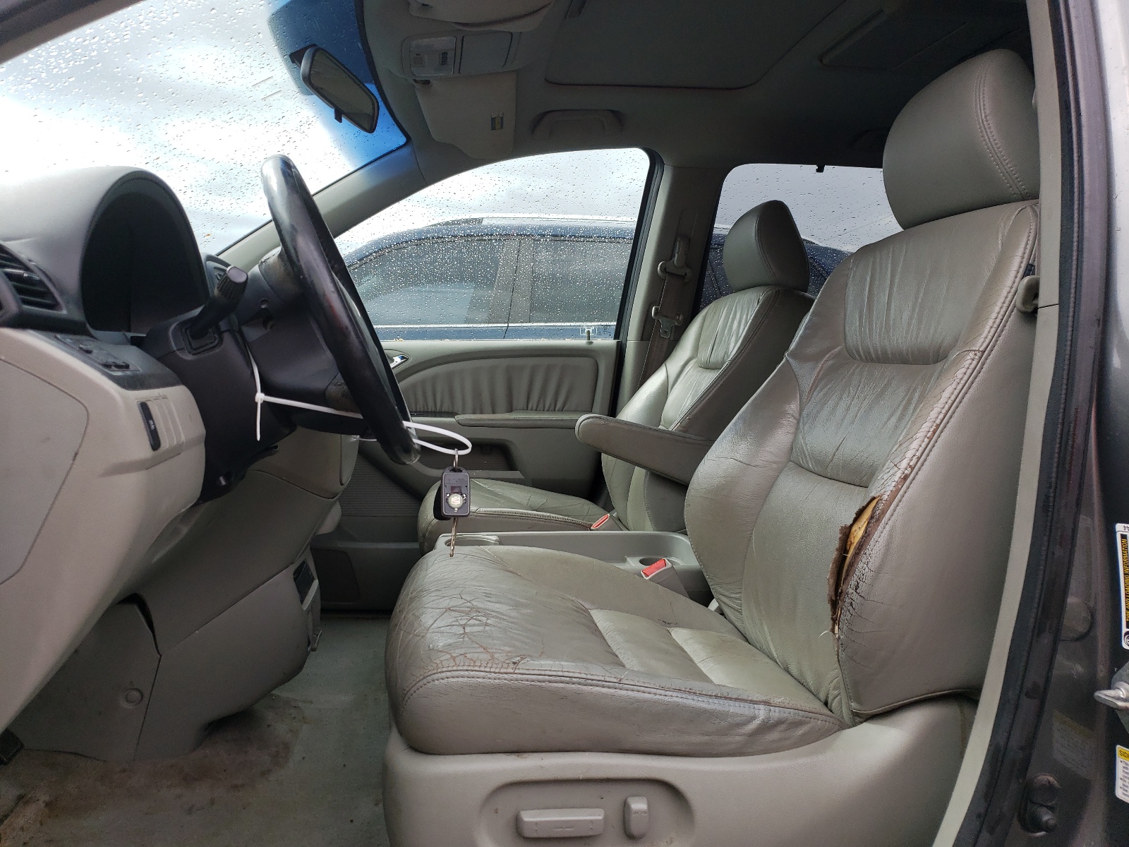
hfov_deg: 67.3
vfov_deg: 53.1
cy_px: 424
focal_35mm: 26
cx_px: 564
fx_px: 848
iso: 50
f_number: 1.5
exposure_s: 1/588
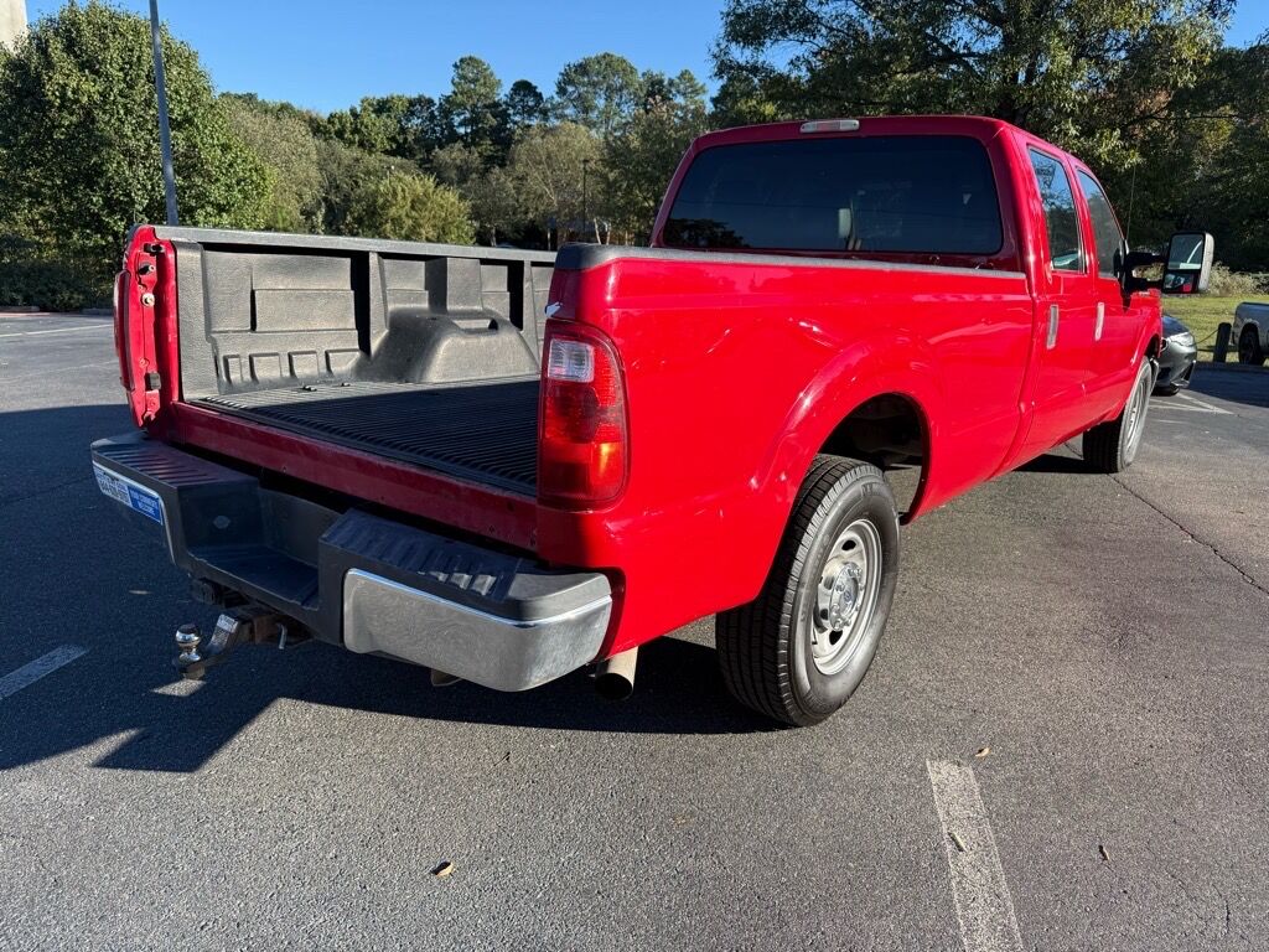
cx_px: 634
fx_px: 880
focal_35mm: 24
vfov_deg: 56.8
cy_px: 476
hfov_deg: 71.6
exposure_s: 1/1618
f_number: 1.78
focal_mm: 6.76
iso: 80
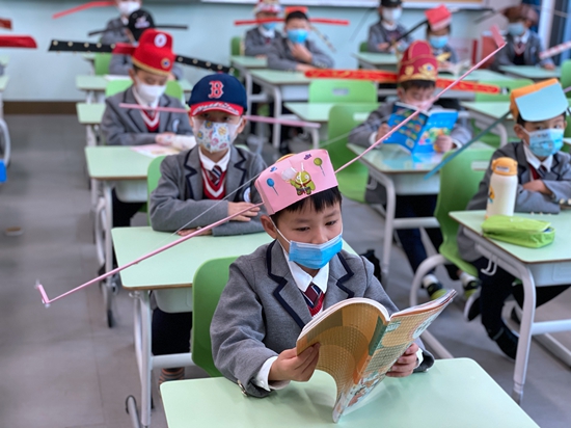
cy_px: 214
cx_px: 286
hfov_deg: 36.8
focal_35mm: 52
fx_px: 857
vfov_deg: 28.0
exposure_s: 1/100
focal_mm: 6
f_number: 2
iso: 160
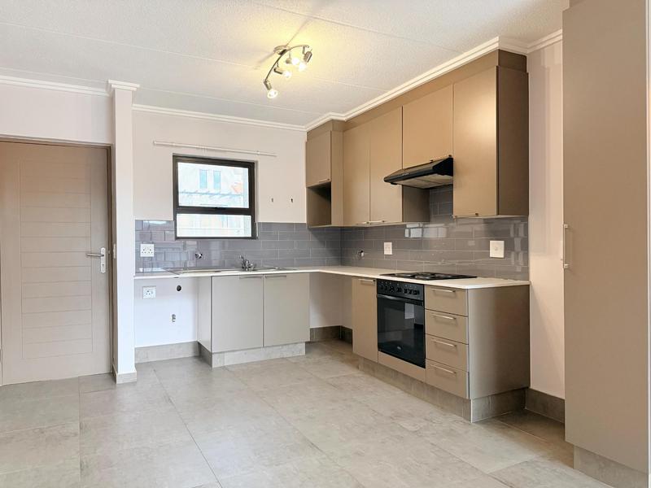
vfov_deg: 56.8
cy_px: 244
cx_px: 326
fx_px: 451
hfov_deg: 71.6
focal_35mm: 24
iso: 320
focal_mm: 6.76
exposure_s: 1/100
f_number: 1.78
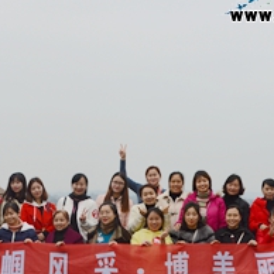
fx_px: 528
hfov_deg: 29.1
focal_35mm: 59
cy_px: 153
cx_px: 137
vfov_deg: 29.0
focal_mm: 18
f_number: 10
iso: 400
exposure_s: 1/320
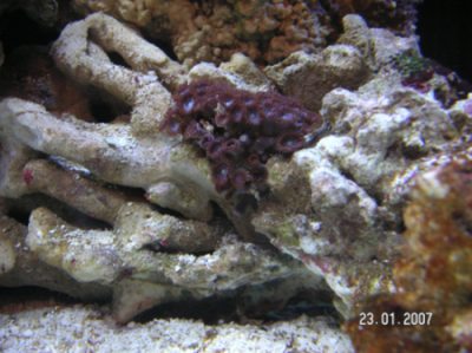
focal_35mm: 37
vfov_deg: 38.6
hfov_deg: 50.2
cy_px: 176
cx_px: 236
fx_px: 504
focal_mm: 6.1
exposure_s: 1/20
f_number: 2.8
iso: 100
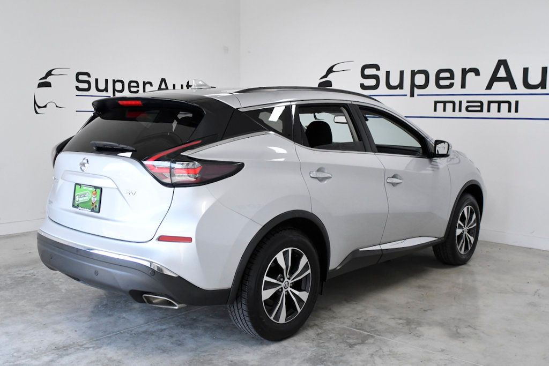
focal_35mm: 36
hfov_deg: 53.1
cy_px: 183
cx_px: 274
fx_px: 549
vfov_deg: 36.9
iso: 2500
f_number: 3.5
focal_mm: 24
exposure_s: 1/4000
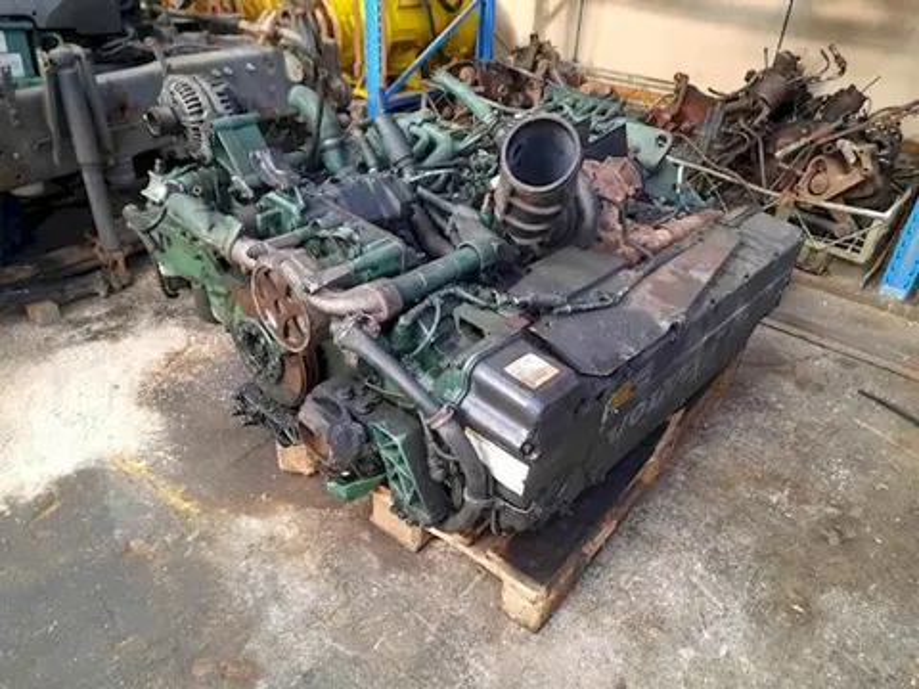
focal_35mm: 25
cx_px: 460
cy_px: 344
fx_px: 664
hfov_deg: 69.4
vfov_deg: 54.9
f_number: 2
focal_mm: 4.6
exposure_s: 1/25
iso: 320
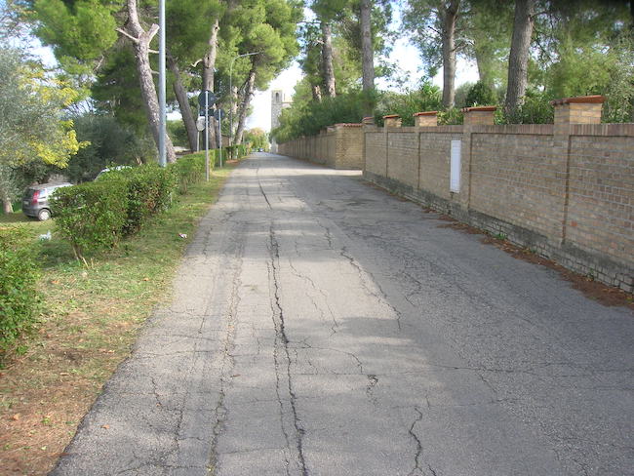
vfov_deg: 41.8
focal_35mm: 34
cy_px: 238
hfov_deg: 53.9
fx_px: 623
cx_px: 317
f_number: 4.9
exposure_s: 1/82
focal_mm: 5.7
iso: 50
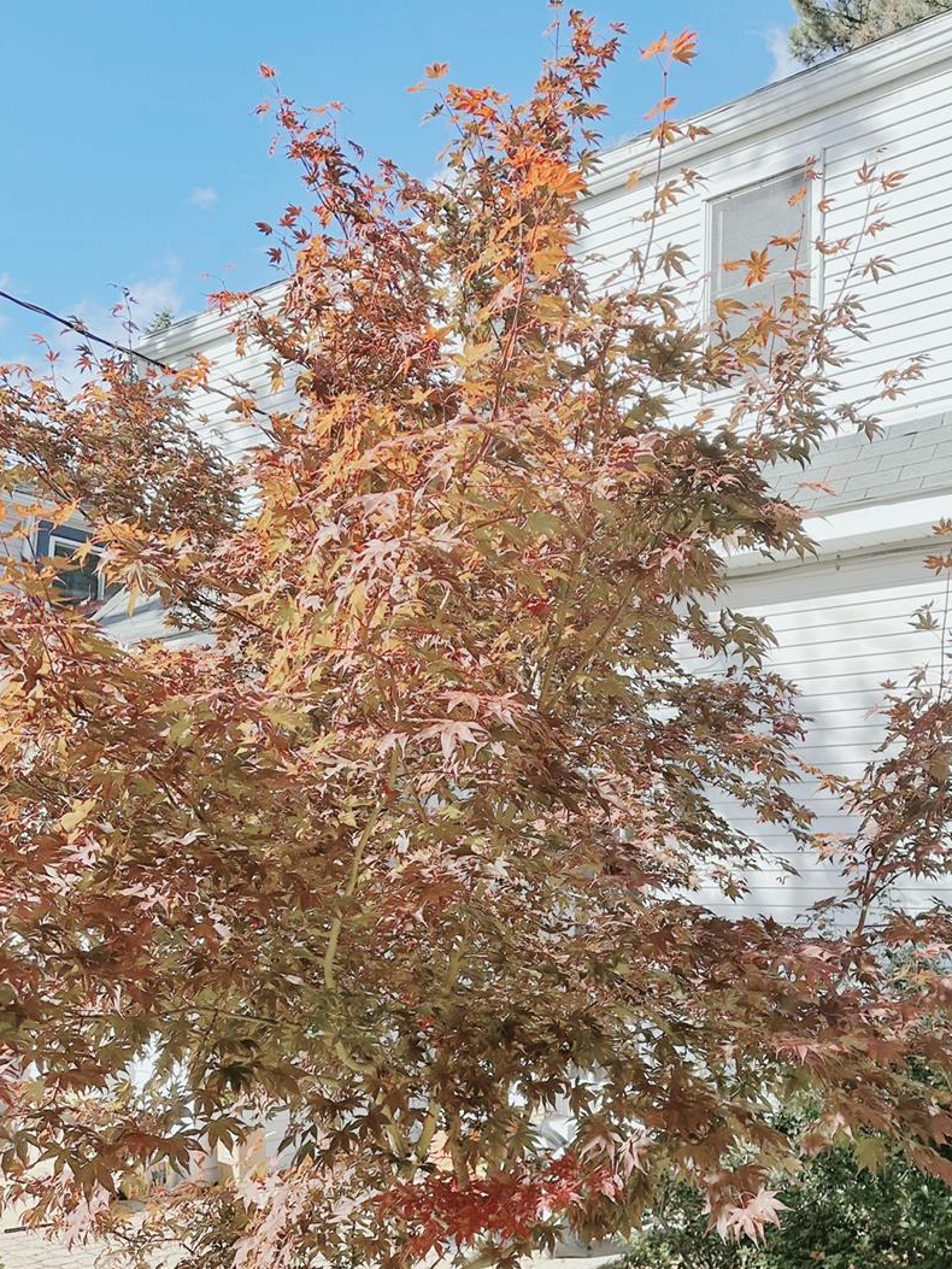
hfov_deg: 40.0
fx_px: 1283
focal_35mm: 35
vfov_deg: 52.4
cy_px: 741
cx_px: 671
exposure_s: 1/2591
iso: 80
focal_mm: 6.86
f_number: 1.78
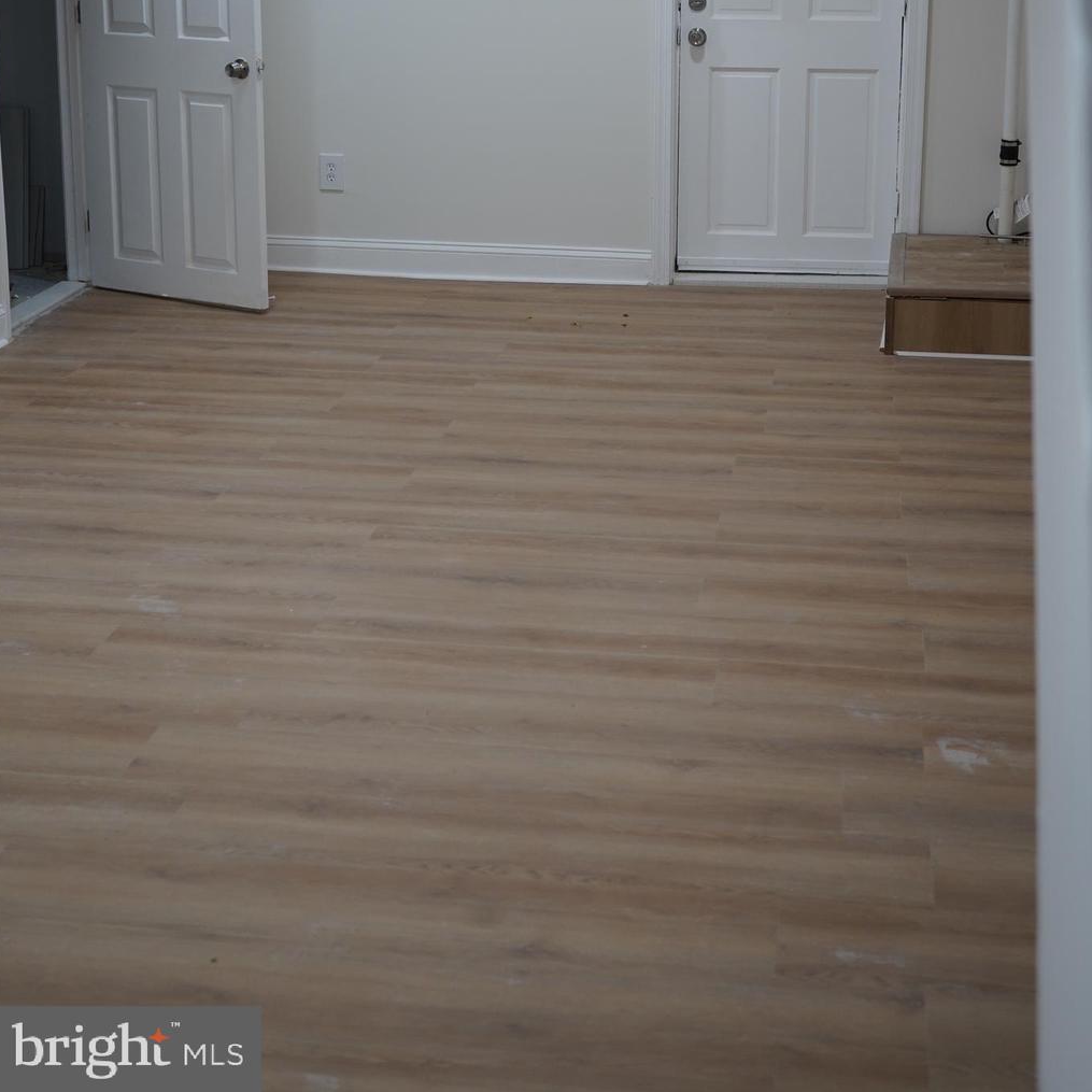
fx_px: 1927
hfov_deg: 31.6
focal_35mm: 54
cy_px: 268
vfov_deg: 31.1
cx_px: 543
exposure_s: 1/160
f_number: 4.5
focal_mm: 42
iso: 640
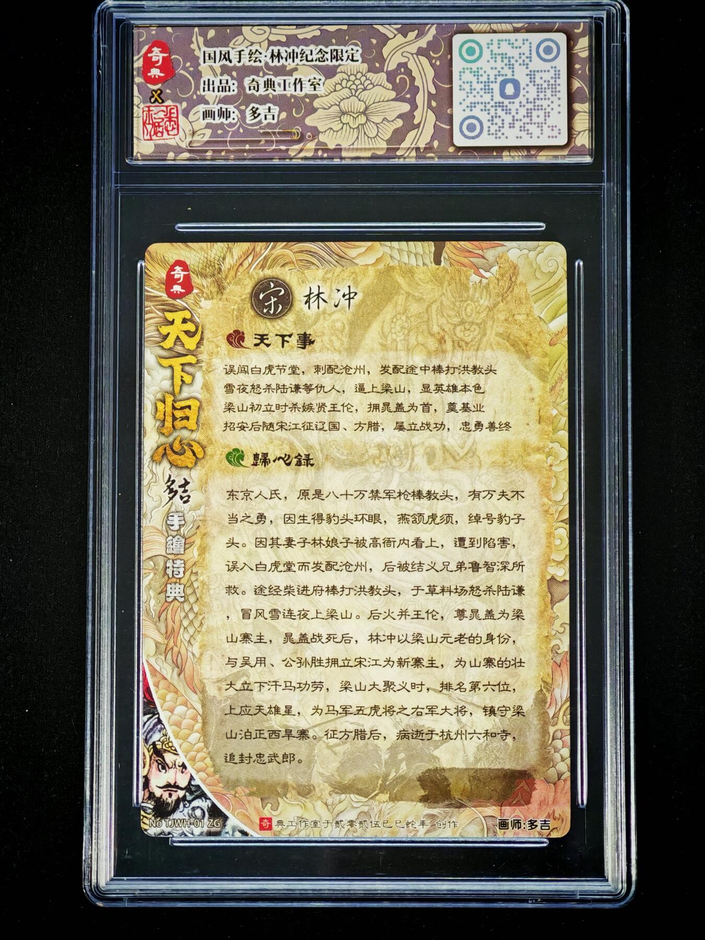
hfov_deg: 15.4
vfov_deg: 20.4
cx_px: 352
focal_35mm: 96
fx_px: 2607
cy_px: 470
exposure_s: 1/25
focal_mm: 8.67
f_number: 2.4
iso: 400
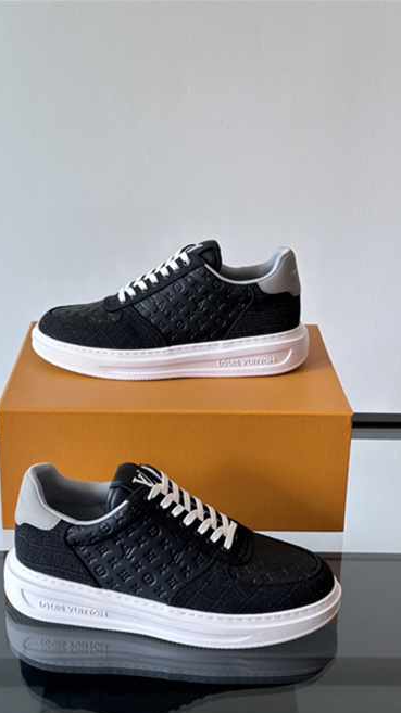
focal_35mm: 53
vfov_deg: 39.2
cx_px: 179
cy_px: 360
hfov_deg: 22.6
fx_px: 1003
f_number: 1.78
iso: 64
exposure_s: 1/160
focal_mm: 6.86
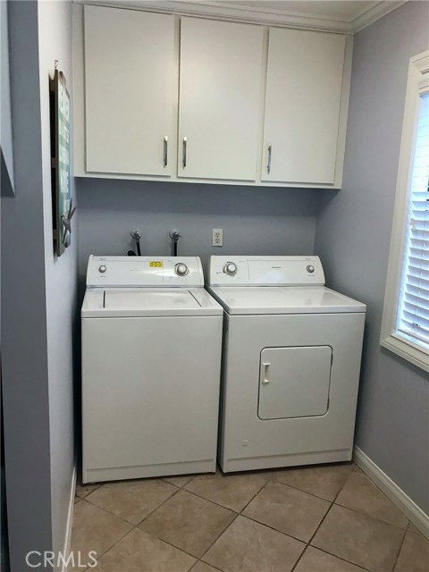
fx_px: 463
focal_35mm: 28
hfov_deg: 49.7
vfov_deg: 63.4
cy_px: 286
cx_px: 214
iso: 40
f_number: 1.8
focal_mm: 3.99
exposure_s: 1/20
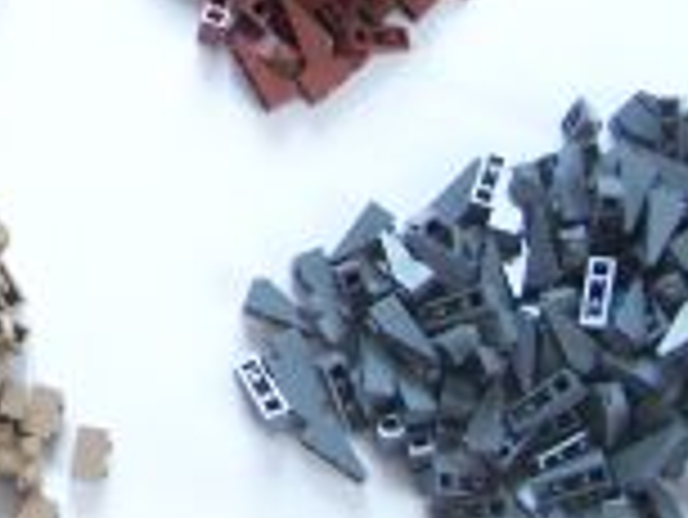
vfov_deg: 11.8
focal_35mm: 124
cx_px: -85
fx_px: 2466
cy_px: -47
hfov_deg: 15.4
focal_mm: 6.3
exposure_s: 1/3
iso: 400
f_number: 3.6
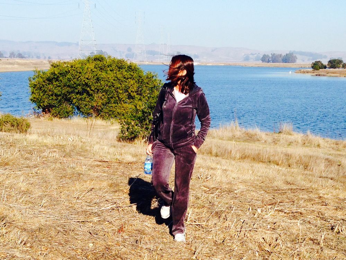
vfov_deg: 42.9
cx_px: 173
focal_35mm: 33
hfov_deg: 55.4
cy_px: 130
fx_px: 330
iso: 50
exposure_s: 1/1695
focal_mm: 4.12
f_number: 2.4
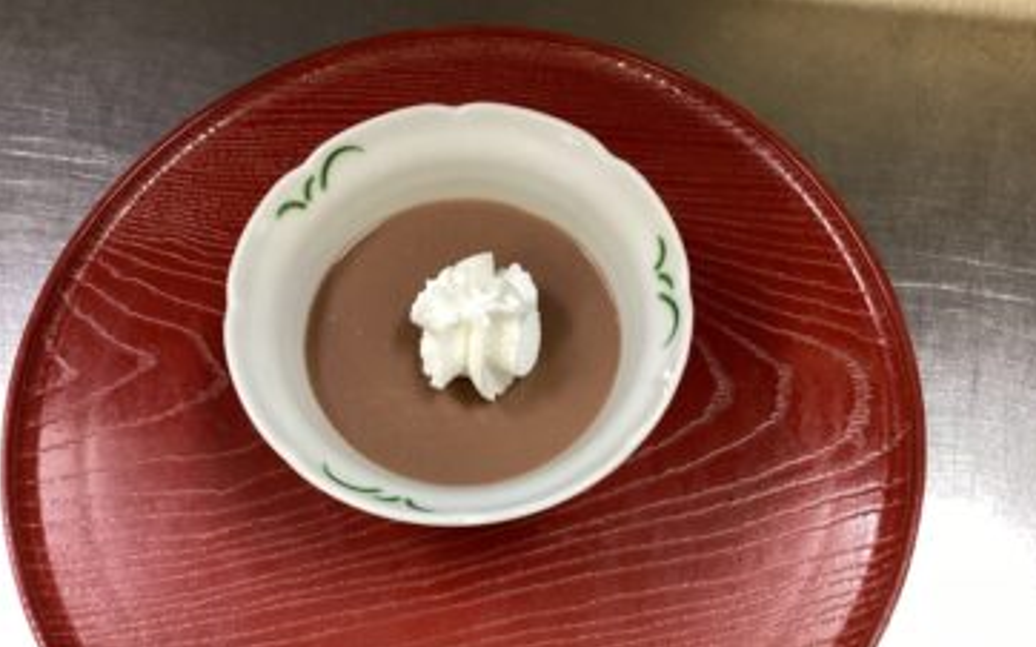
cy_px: 394
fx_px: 960
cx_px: 514
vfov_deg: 37.1
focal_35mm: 34
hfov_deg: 56.7
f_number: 2.4
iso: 160
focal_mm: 3.3
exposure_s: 1/50
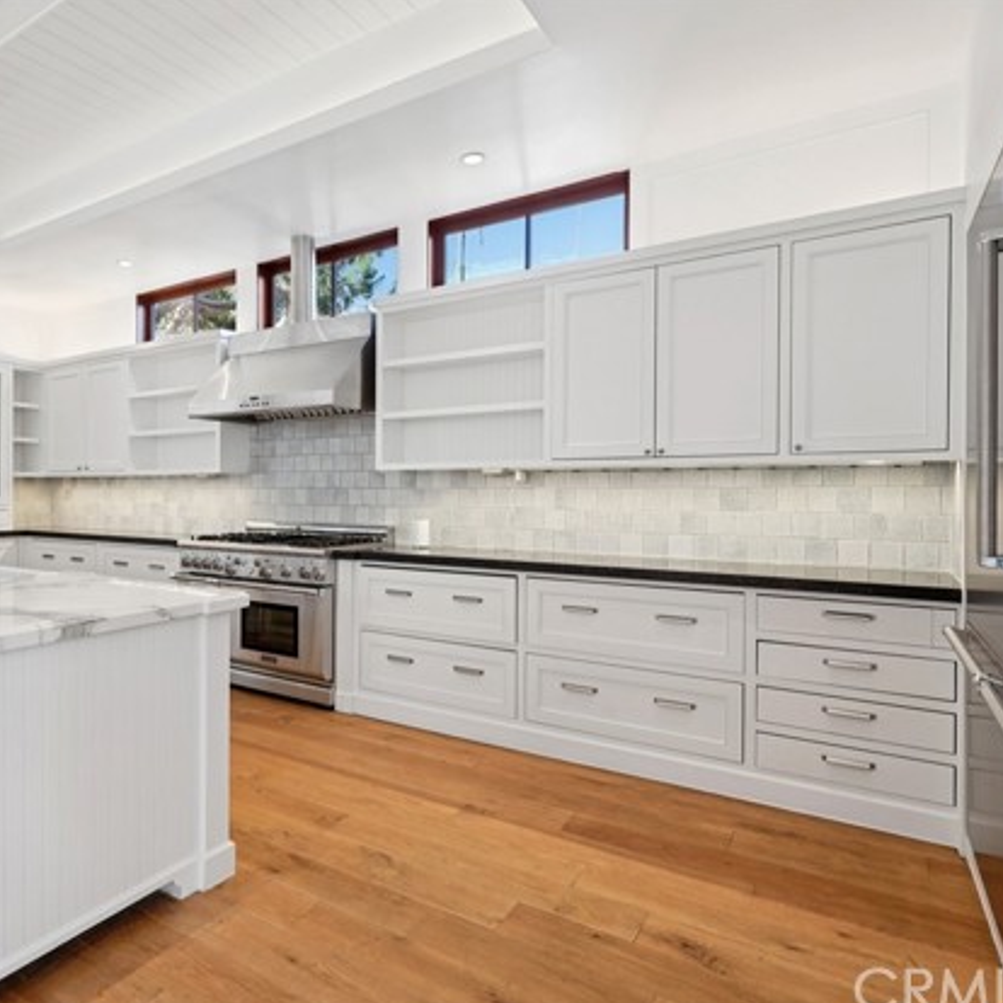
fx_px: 688
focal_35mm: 21
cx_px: 329
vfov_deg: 72.1
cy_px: 509
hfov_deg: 69.9
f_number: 8
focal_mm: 16
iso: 400
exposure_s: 1/15
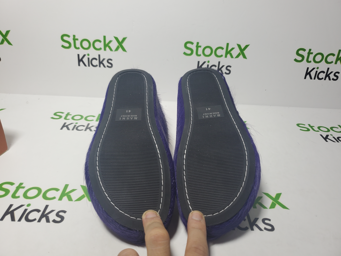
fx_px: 256
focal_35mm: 26
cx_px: 170
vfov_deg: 53.1
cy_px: 128
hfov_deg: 67.3
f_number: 1.5
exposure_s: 1/446
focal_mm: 4.3
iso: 50
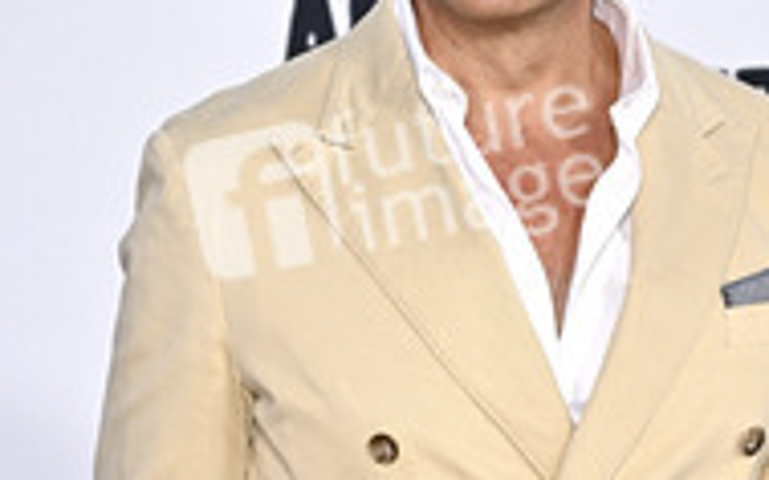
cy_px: 386
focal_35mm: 185
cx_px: 513
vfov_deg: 7.1
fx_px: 3876
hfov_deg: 11.3
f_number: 5
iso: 800
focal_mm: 86
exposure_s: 1/320
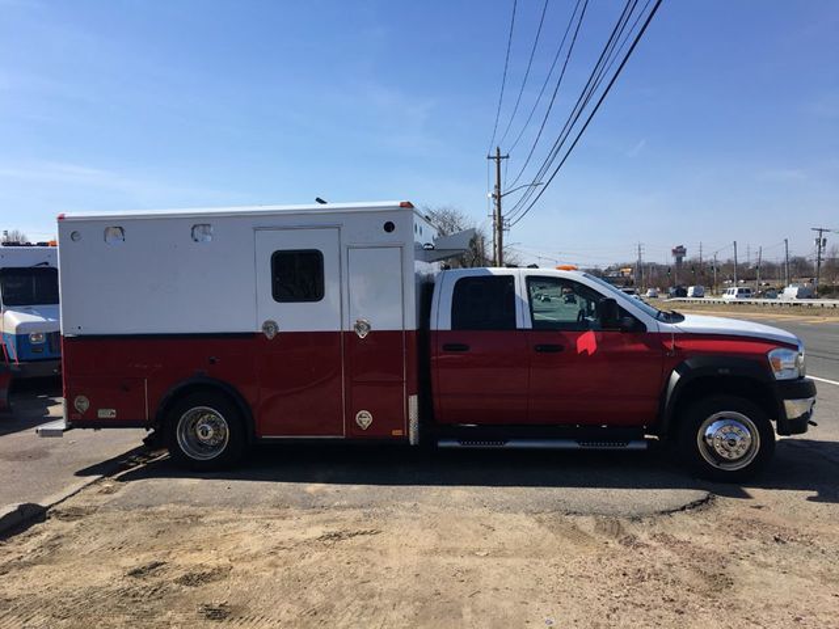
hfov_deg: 61.7
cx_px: 420
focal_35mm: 29
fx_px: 703
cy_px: 314
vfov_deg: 48.2
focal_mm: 4.15
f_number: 2.2
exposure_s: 1/1538
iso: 25
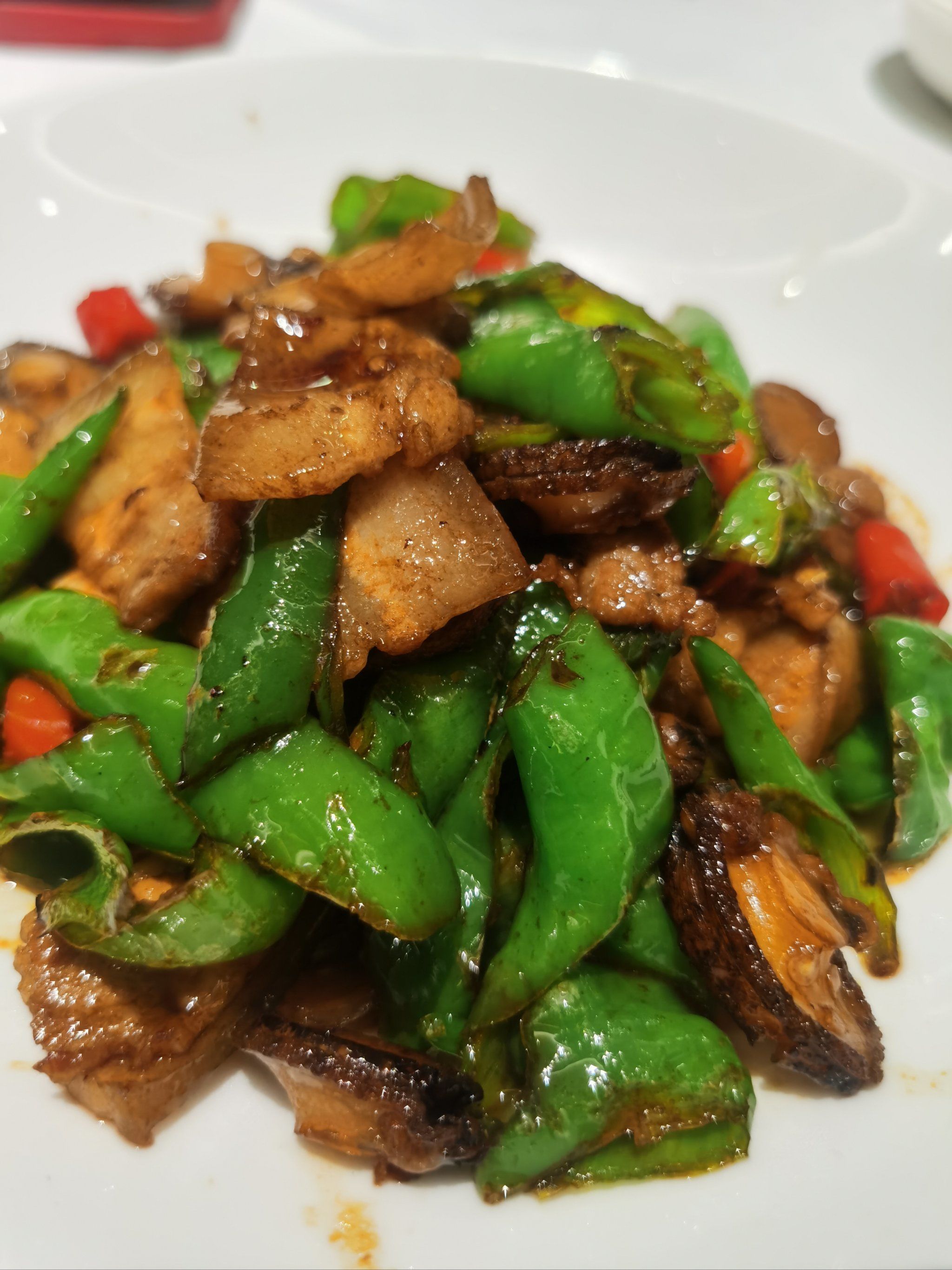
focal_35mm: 27
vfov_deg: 65.3
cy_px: 635
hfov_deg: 51.4
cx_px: 476
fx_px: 990
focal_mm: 5.56
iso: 125
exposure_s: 1/100
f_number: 1.6
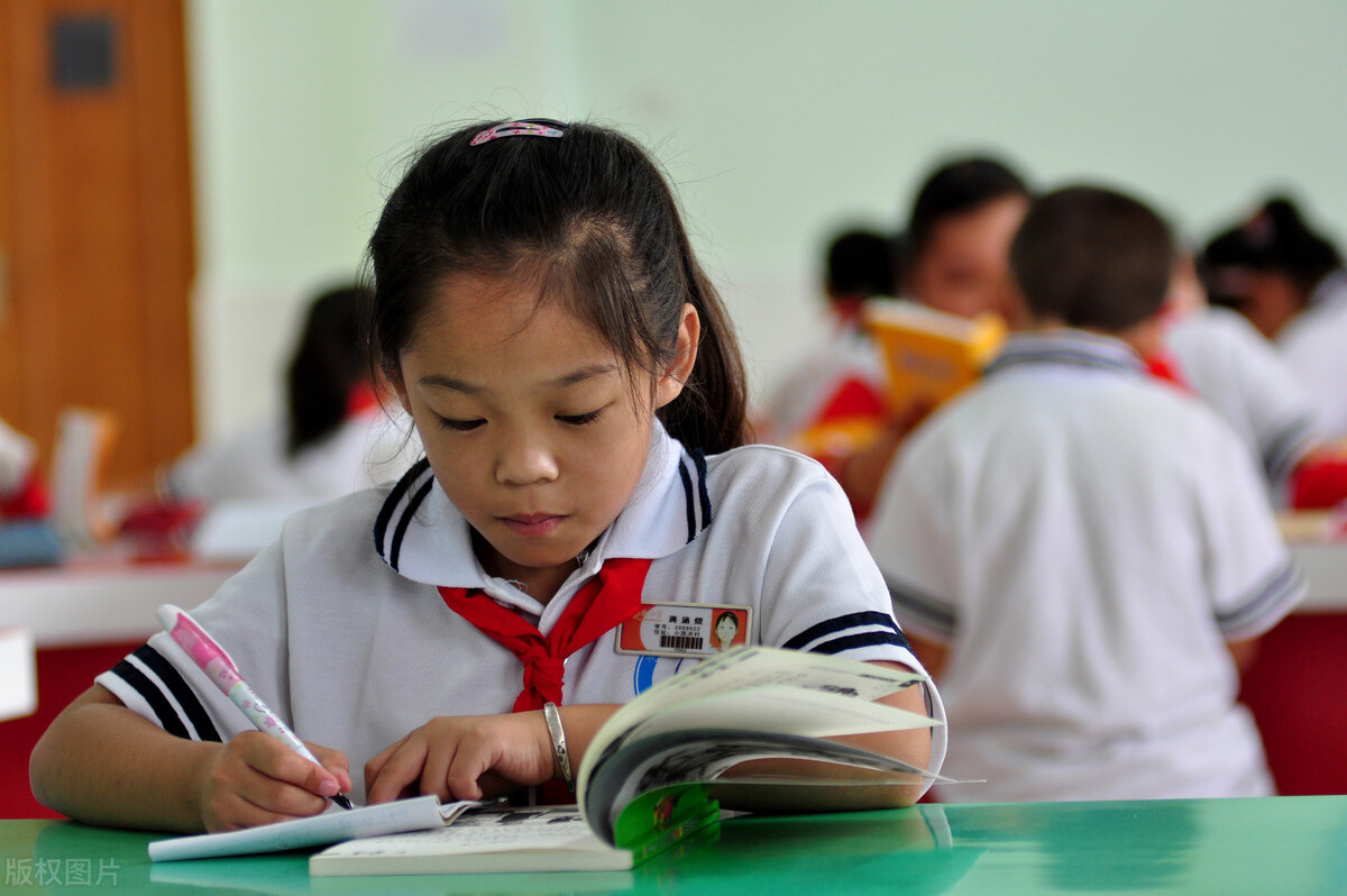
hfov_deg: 17.1
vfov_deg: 11.4
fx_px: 4486
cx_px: 674
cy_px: 448
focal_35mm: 120
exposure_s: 1/100
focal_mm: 80
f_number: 3.5
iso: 400
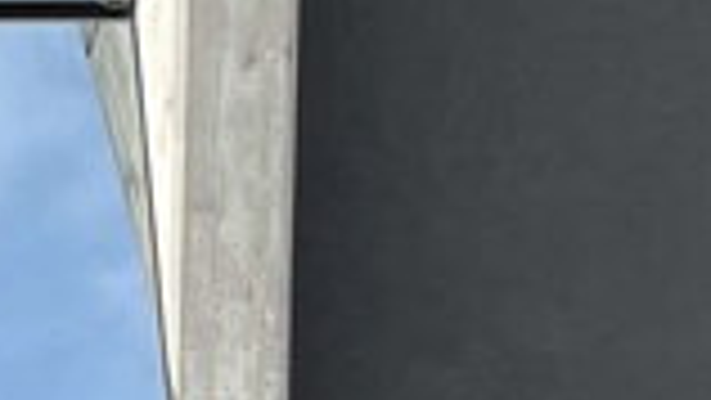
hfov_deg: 13.4
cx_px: -706
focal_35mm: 138
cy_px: 890
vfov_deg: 8.2
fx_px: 2603
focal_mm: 4.2
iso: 32
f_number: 1.6
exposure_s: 1/2959
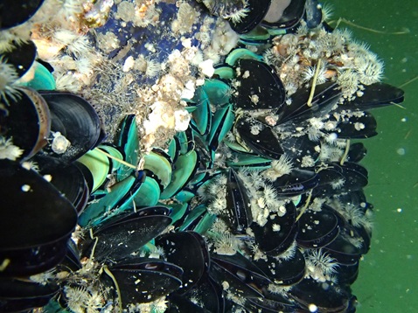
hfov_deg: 63.5
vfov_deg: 49.7
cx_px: 209
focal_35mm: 28
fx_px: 338
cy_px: 156
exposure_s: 1/30
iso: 800
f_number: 11
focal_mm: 5
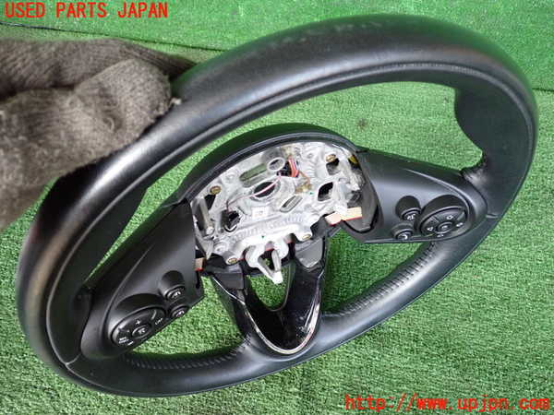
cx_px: 277
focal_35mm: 32
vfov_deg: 44.2
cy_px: 208
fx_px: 512
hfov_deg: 56.8
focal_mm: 5.79
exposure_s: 1/125
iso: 800
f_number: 2.4
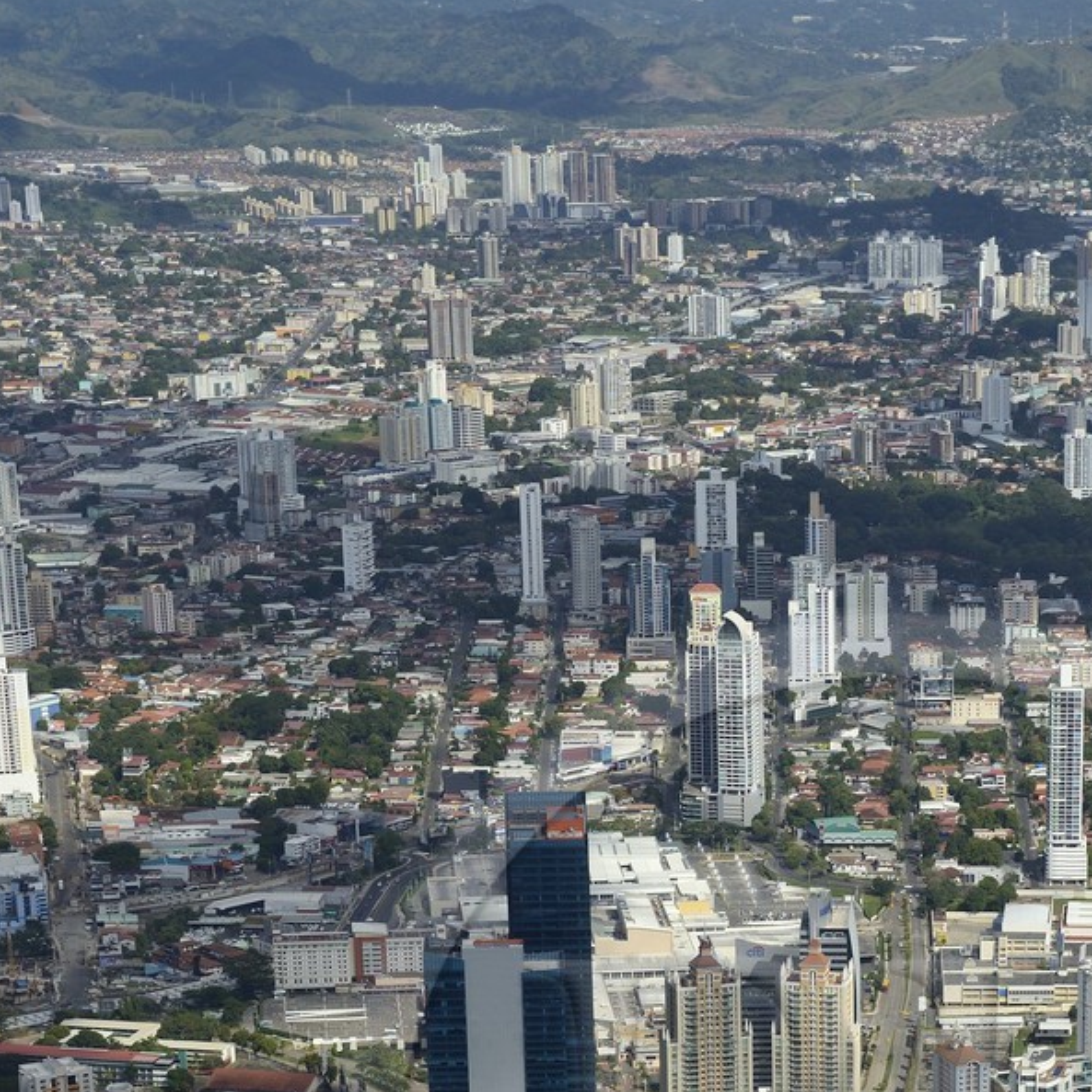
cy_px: 1186
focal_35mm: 110
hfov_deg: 15.7
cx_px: 902
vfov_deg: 15.4
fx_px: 3926
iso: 200
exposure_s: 1/800
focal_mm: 48
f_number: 8
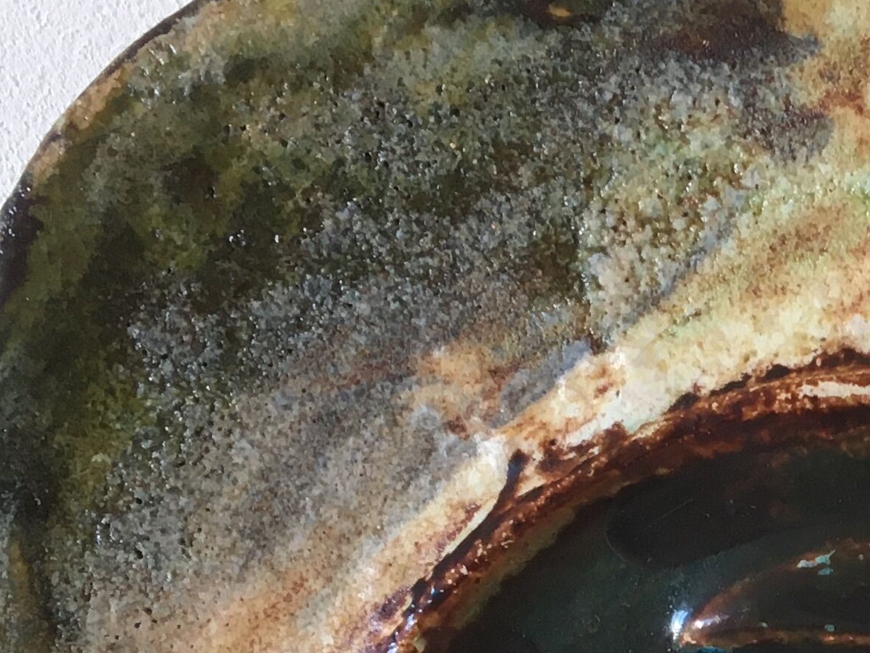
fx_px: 2514
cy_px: 762
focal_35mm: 100
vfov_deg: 14.4
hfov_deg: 17.6
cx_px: 1306
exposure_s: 1/33
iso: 64
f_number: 2.2
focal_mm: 4.15
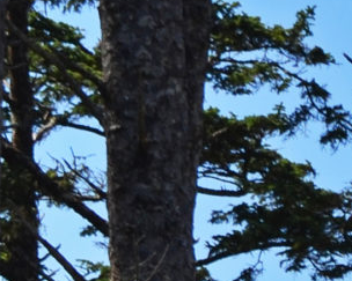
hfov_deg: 4.6
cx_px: 860
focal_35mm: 415
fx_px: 4322
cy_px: 683
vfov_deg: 3.7
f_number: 9
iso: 100
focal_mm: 35
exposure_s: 1/320
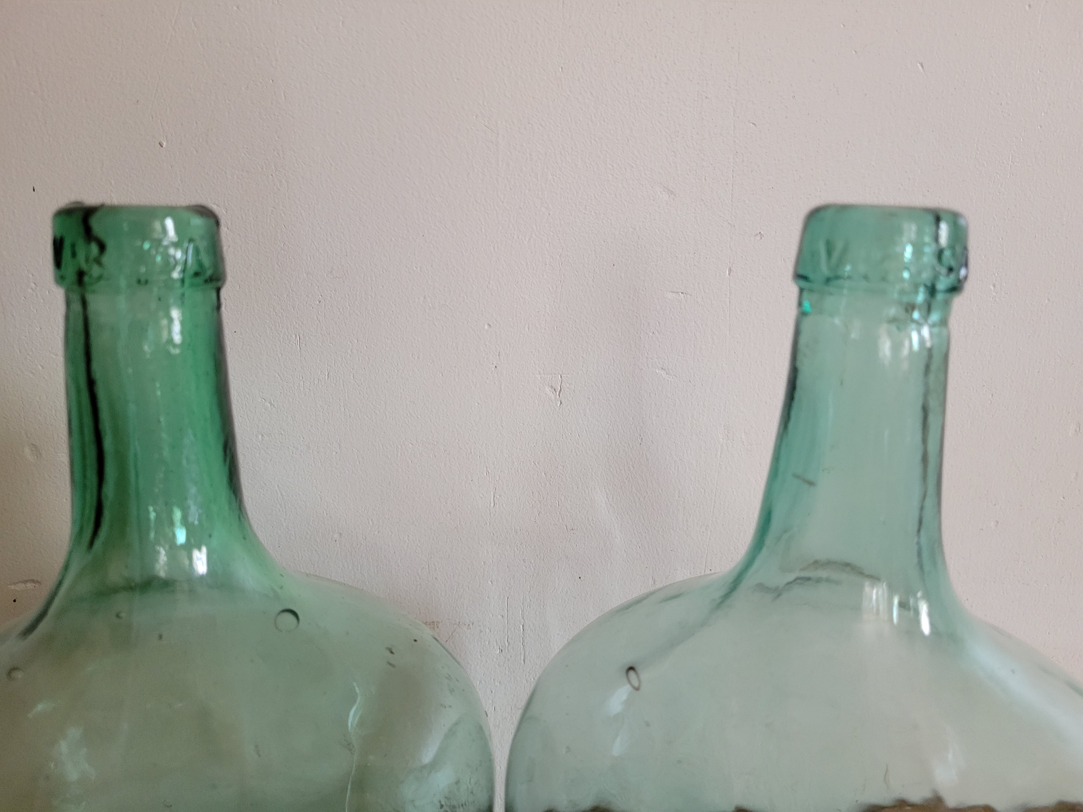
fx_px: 813
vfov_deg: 53.1
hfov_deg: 67.3
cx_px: 542
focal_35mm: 26
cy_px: 406
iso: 320
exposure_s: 1/100
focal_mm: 5.4
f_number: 1.8
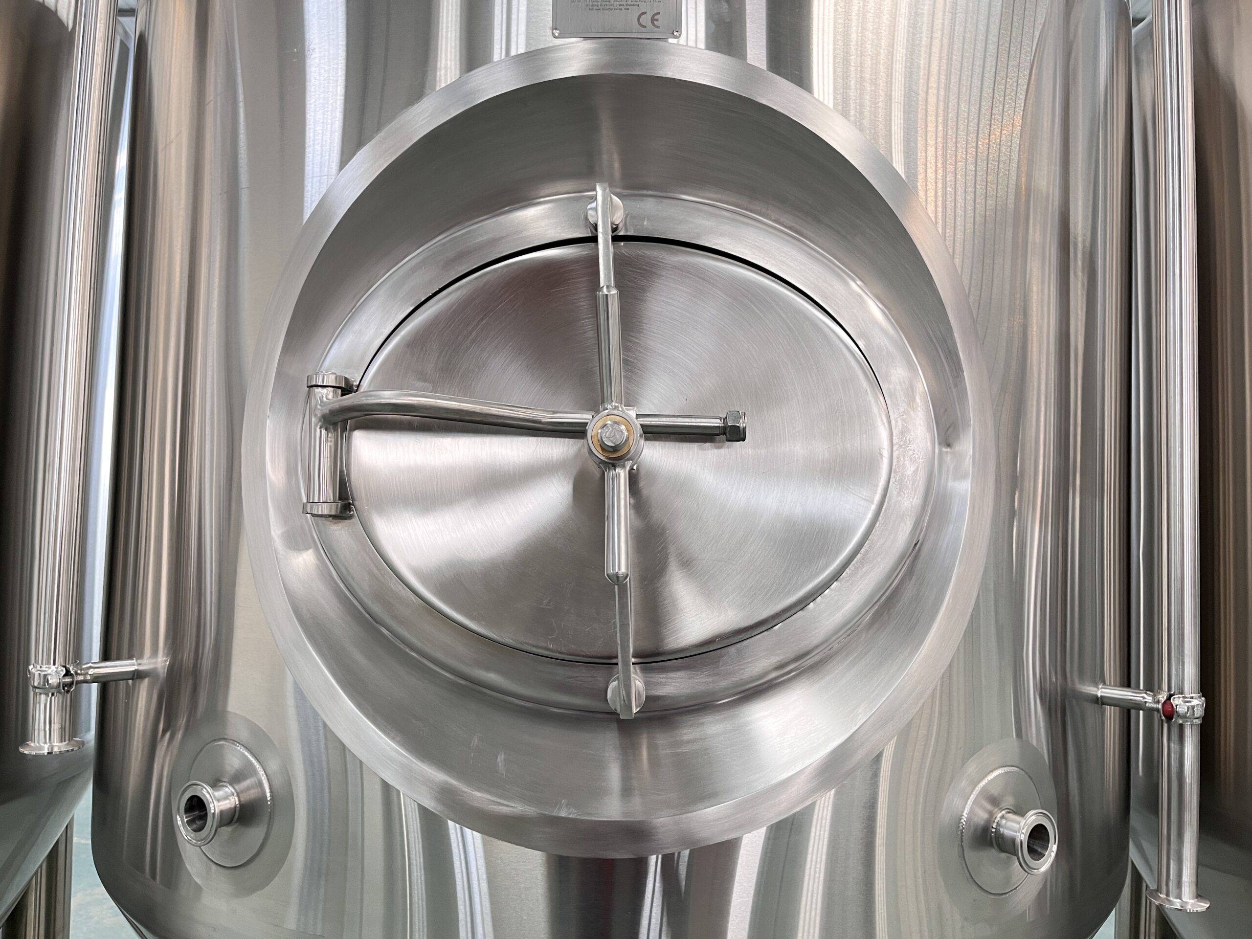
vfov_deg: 53.1
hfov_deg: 67.3
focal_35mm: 26
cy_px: 470
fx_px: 940
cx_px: 626
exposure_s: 1/84
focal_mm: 5.1
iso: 125
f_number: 1.6
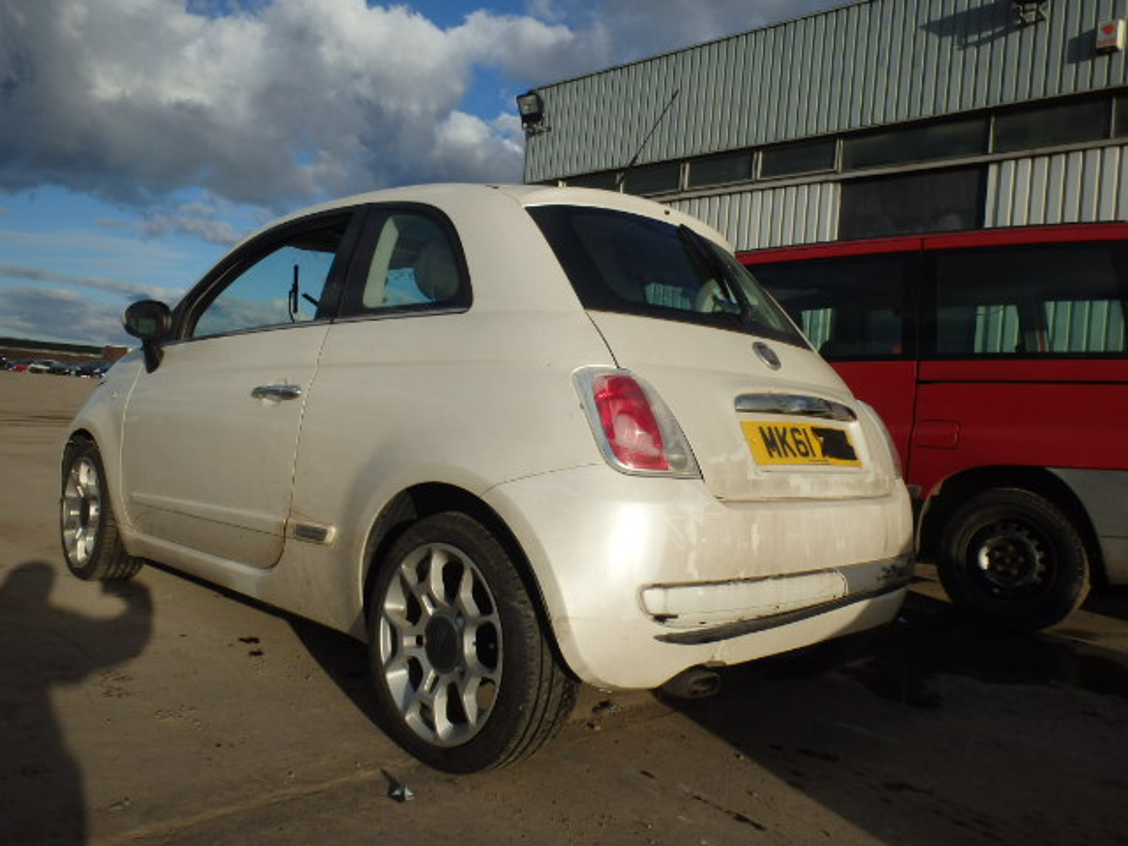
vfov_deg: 49.7
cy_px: 423
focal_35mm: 28
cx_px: 564
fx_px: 912
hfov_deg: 63.4
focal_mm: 5
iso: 125
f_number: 11
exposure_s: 1/200
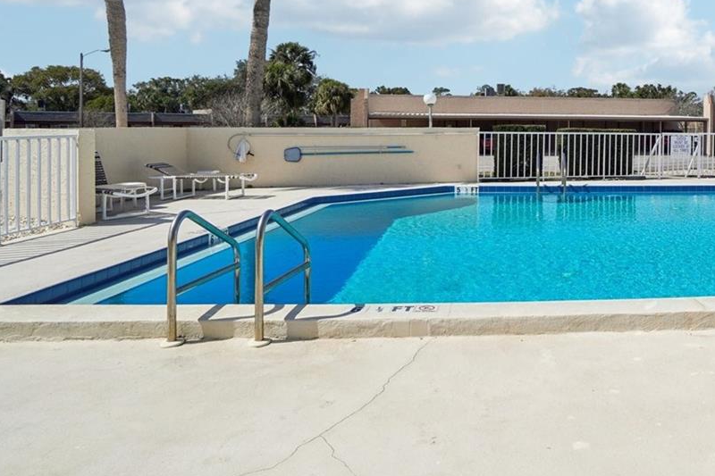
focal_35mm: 30
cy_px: 126
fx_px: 596
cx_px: 584
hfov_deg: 56.9
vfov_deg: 42.4
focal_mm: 10
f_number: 8
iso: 100
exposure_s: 1/750
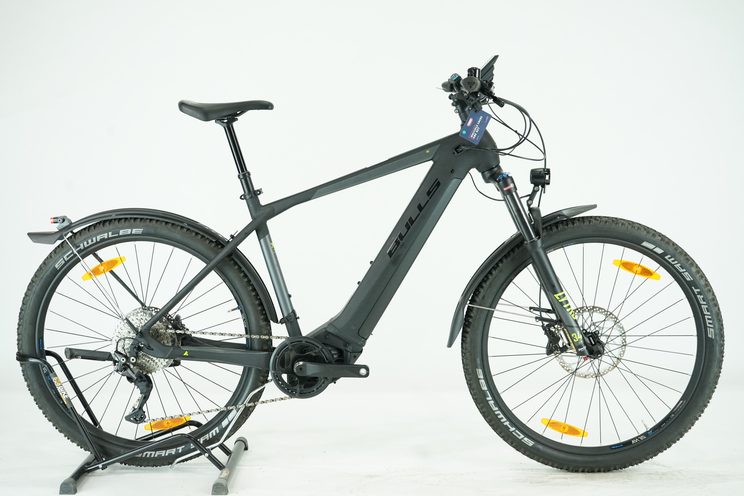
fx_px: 1054
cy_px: 248
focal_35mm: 51
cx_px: 372
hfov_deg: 38.9
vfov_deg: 26.5
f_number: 5.6
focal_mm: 51
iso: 2500
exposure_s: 1/200
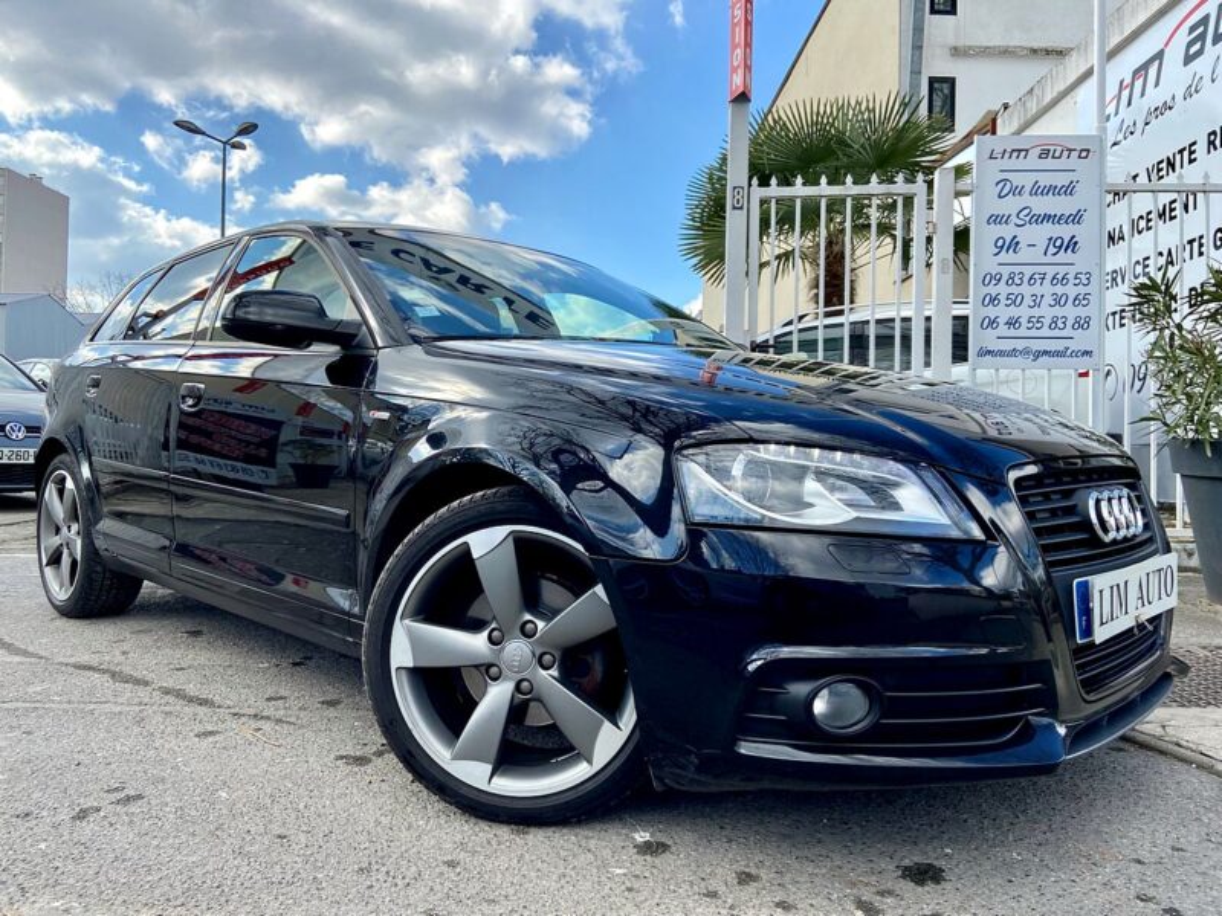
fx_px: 918
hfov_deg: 67.3
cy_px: 458
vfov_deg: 53.1
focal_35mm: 26
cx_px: 611
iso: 32
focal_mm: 4.25
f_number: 1.8
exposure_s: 1/1232
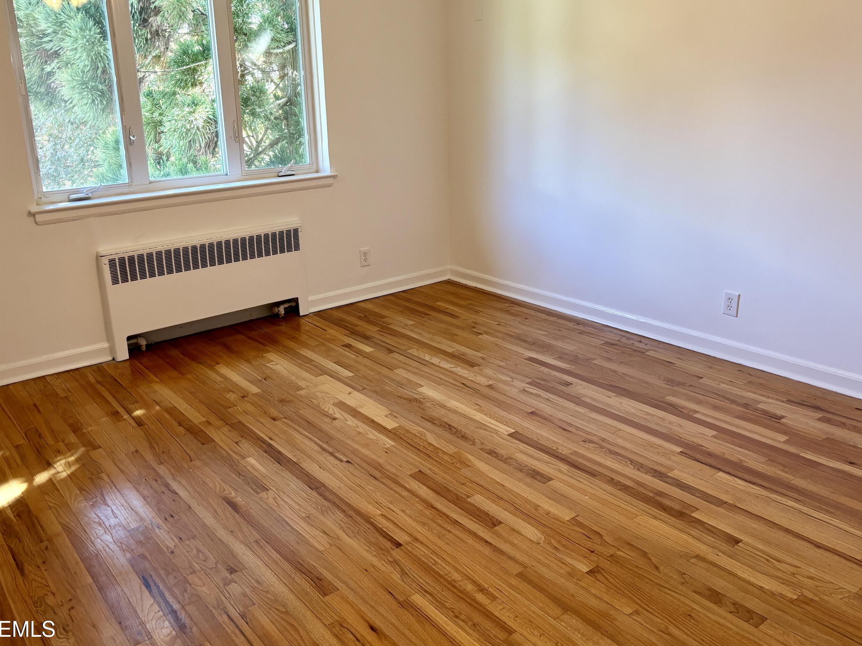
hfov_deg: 58.2
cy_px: 279
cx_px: 389
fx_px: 772
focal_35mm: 31
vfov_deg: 45.3
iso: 125
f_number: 1.6
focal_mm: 5.96
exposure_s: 1/60
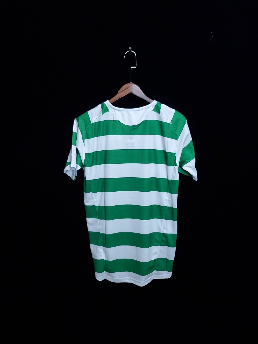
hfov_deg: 53.1
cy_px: 172
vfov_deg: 67.3
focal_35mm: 26
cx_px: 129
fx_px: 258
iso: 200
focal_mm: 4.3
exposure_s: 1/30
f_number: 1.5
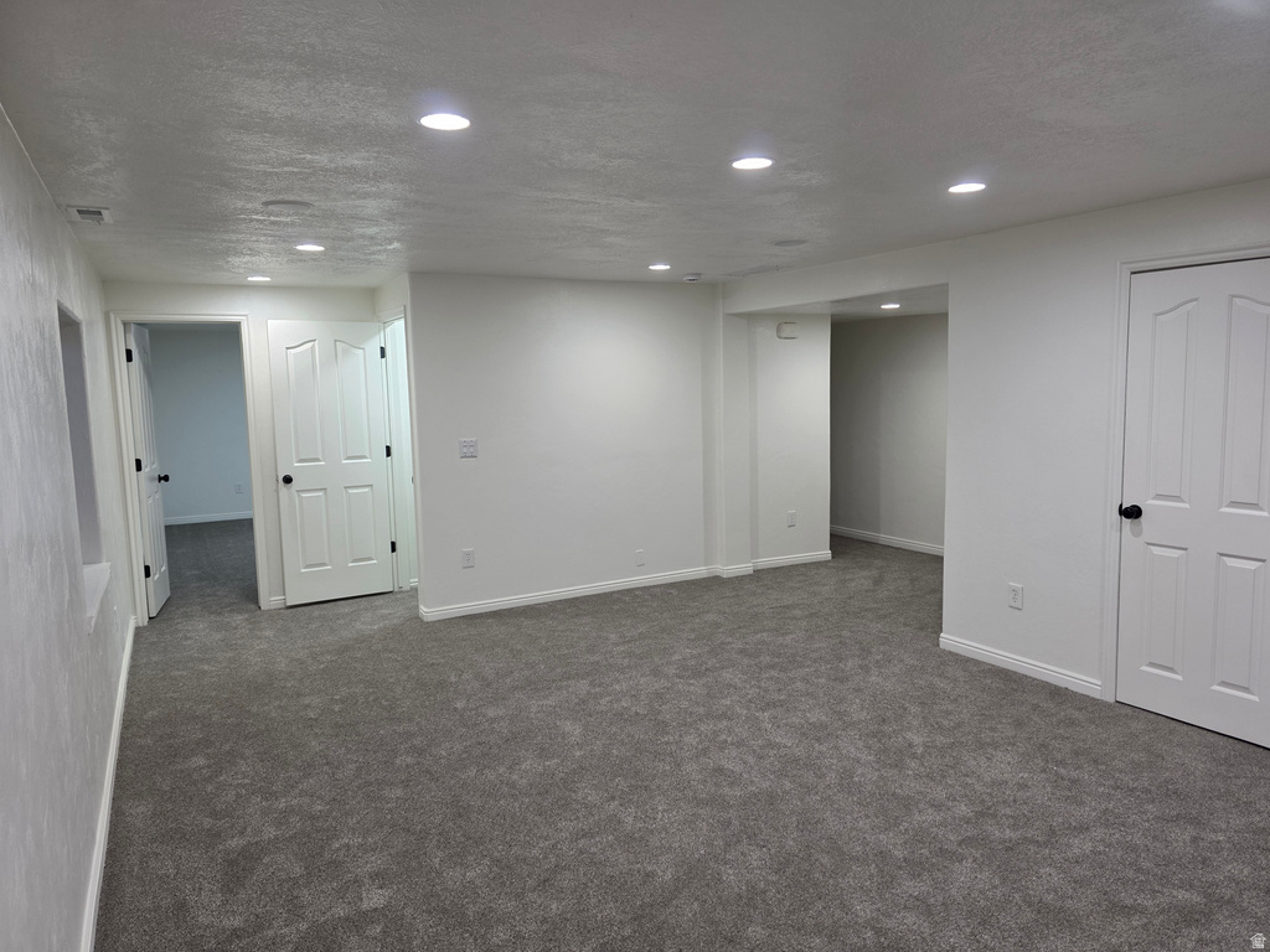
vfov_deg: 58.9
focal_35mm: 23
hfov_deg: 73.9
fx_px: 844
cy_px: 476
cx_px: 635
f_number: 1.7
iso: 320
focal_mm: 6.3
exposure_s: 1/120
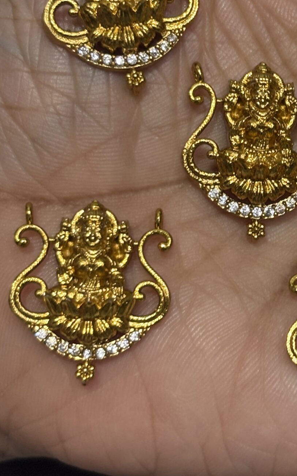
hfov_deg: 11.8
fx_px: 1412
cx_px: 328
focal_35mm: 109
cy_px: 184
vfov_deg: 19.1
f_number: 1.6
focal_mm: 5.96
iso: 160
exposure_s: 1/33
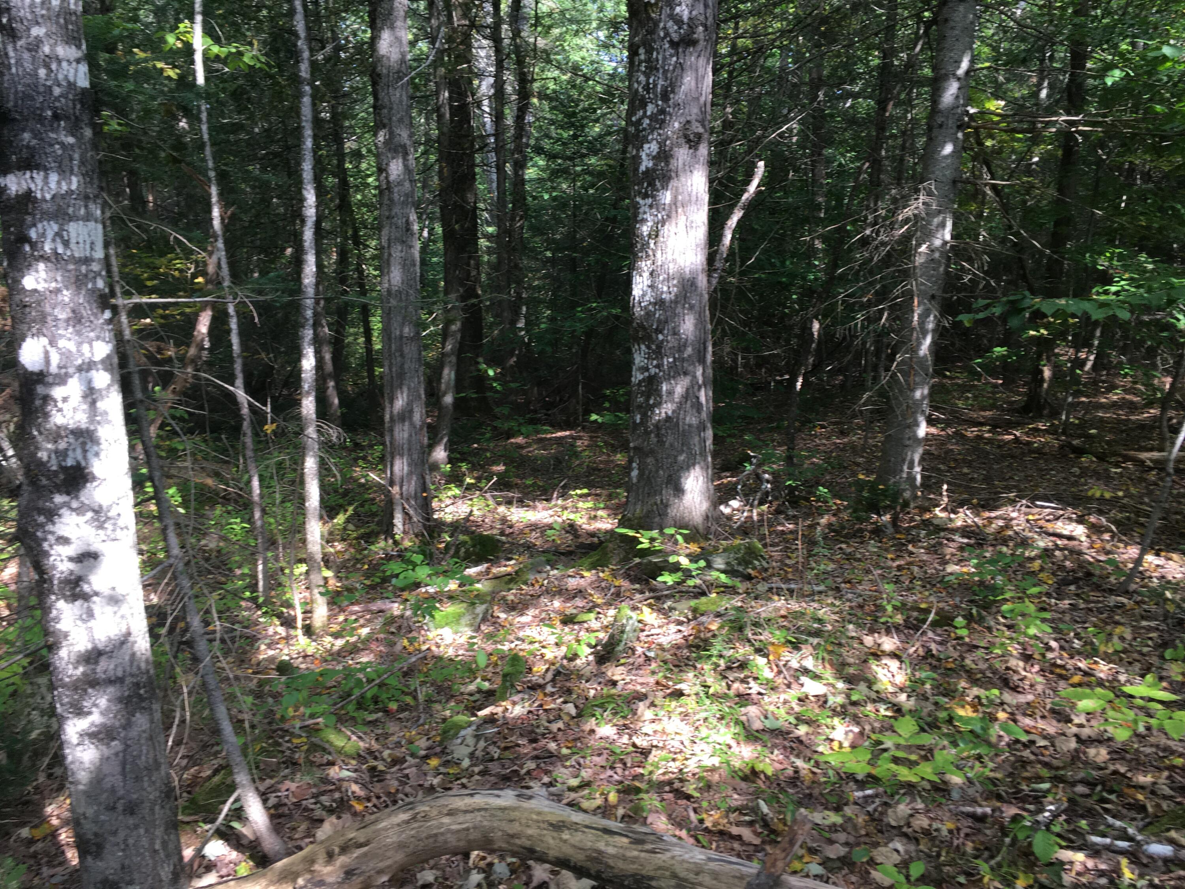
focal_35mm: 29
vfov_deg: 48.2
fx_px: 993
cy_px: 444
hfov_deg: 61.7
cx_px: 592
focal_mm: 4.15
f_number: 2.2
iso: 40
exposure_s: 1/120
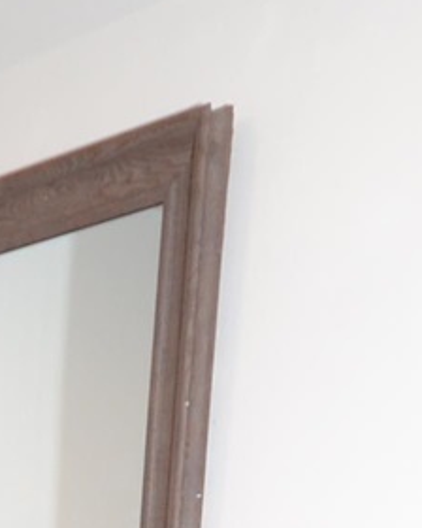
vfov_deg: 11.4
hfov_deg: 10.6
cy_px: 1275
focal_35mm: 139
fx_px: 2170
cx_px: -252
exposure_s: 1/60
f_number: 5.6
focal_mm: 12
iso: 400
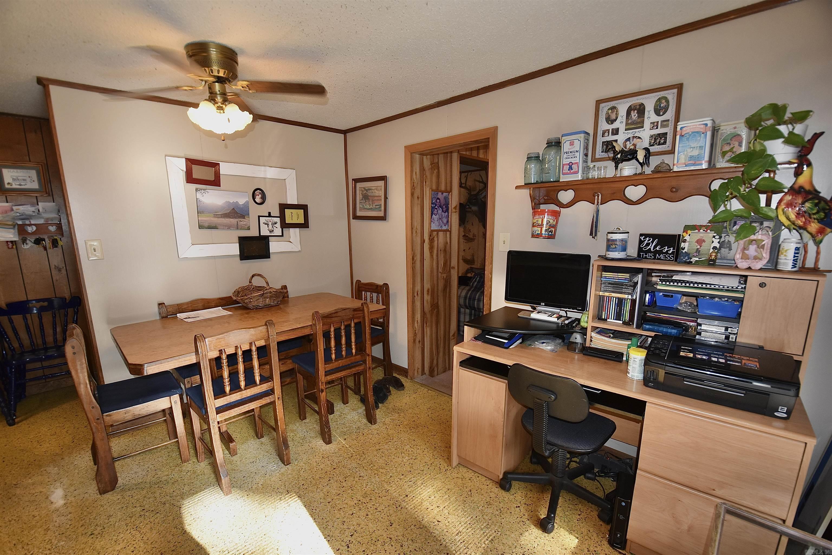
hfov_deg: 100.4
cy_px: 278
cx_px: 416
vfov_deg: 77.3
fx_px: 347
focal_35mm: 15
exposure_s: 1/60
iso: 400
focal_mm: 10
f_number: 4
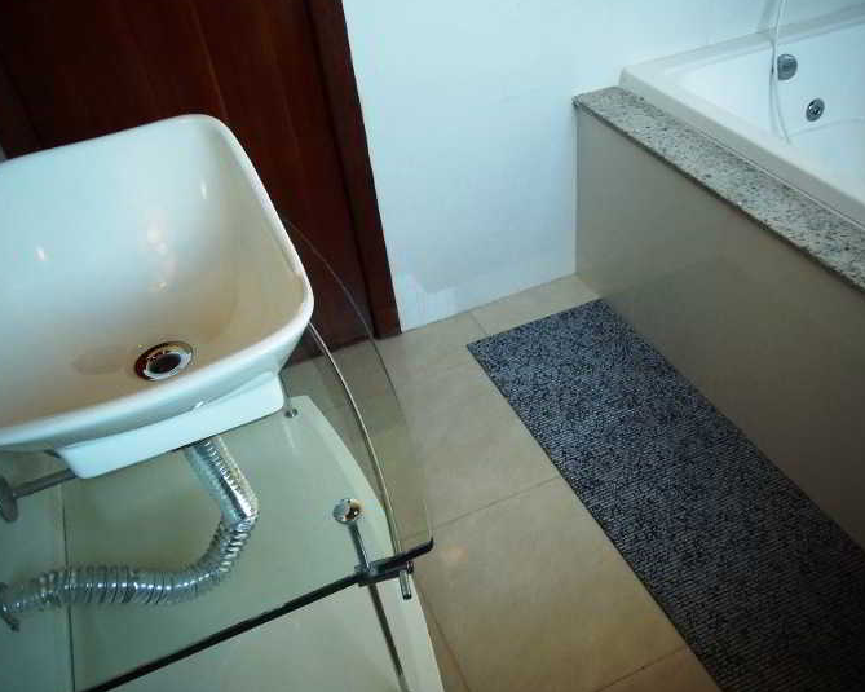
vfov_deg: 51.4
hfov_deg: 62.2
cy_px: 380
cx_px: 447
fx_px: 717
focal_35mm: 28
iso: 160
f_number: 2.9
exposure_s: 1/30
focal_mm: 4.3
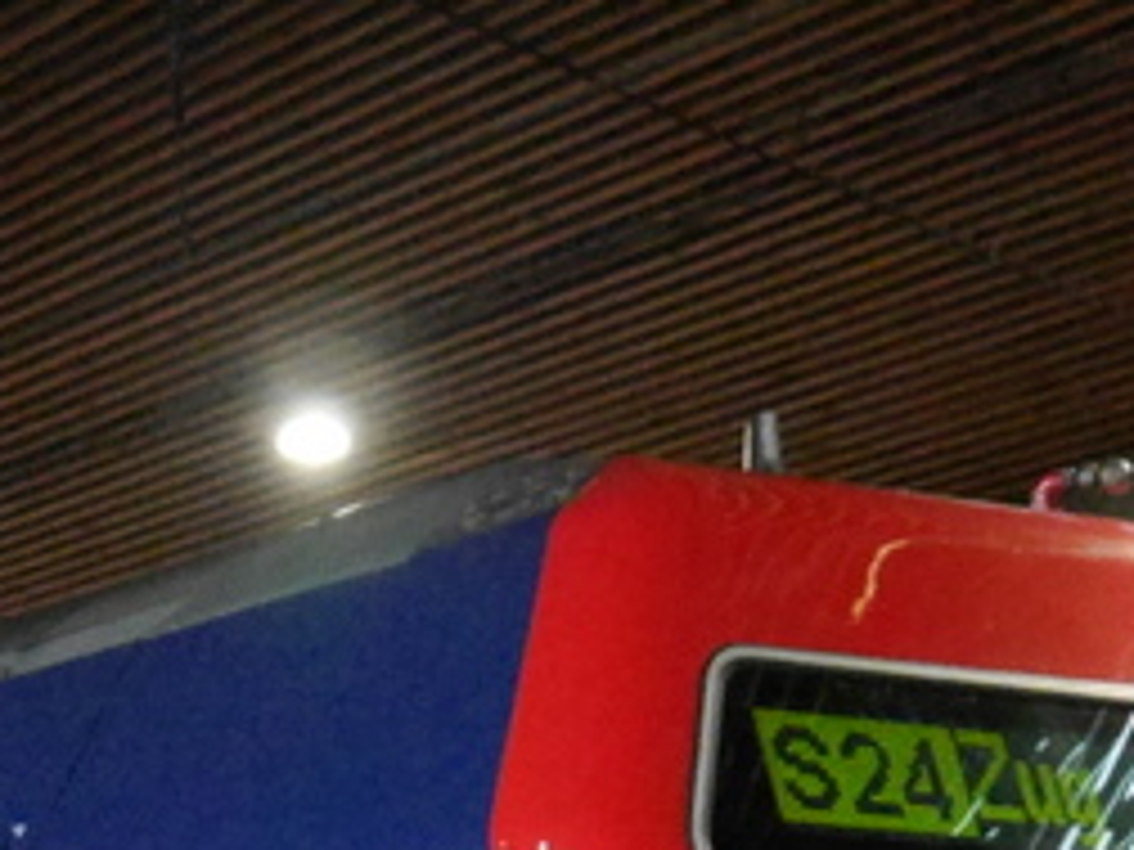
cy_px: 1498
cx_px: -9
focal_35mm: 143
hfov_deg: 13.6
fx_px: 4685
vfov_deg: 9.9
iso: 3200
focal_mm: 15
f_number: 3.5
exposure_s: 1/60
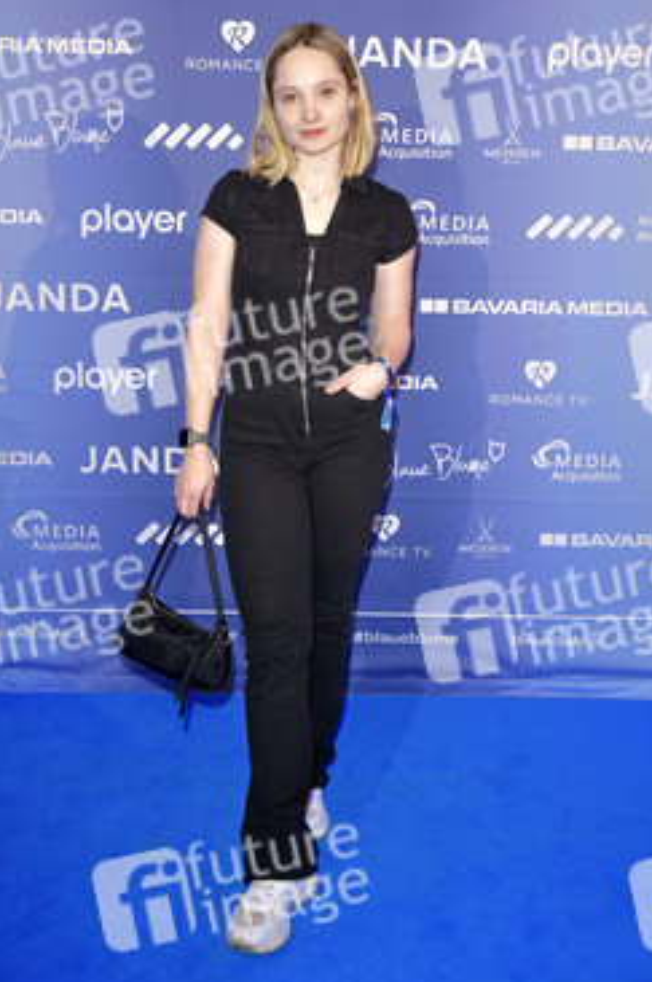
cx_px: 309
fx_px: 953
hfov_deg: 37.7
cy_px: 486
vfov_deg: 54.5
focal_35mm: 35
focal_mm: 32
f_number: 5
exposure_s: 1/250
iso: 1250
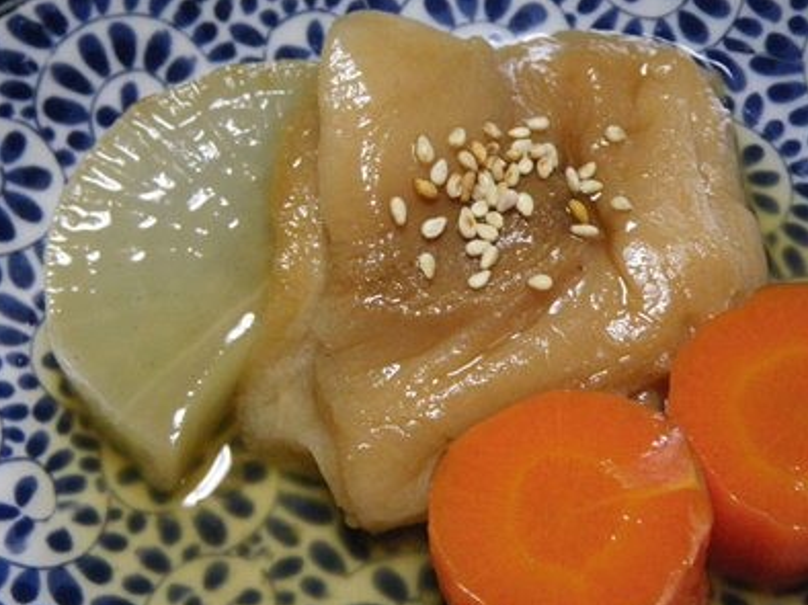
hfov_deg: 33.2
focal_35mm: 58
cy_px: 310
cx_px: 449
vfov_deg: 25.2
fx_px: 1353
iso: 800
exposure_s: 1/30
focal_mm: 9.1
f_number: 4.4
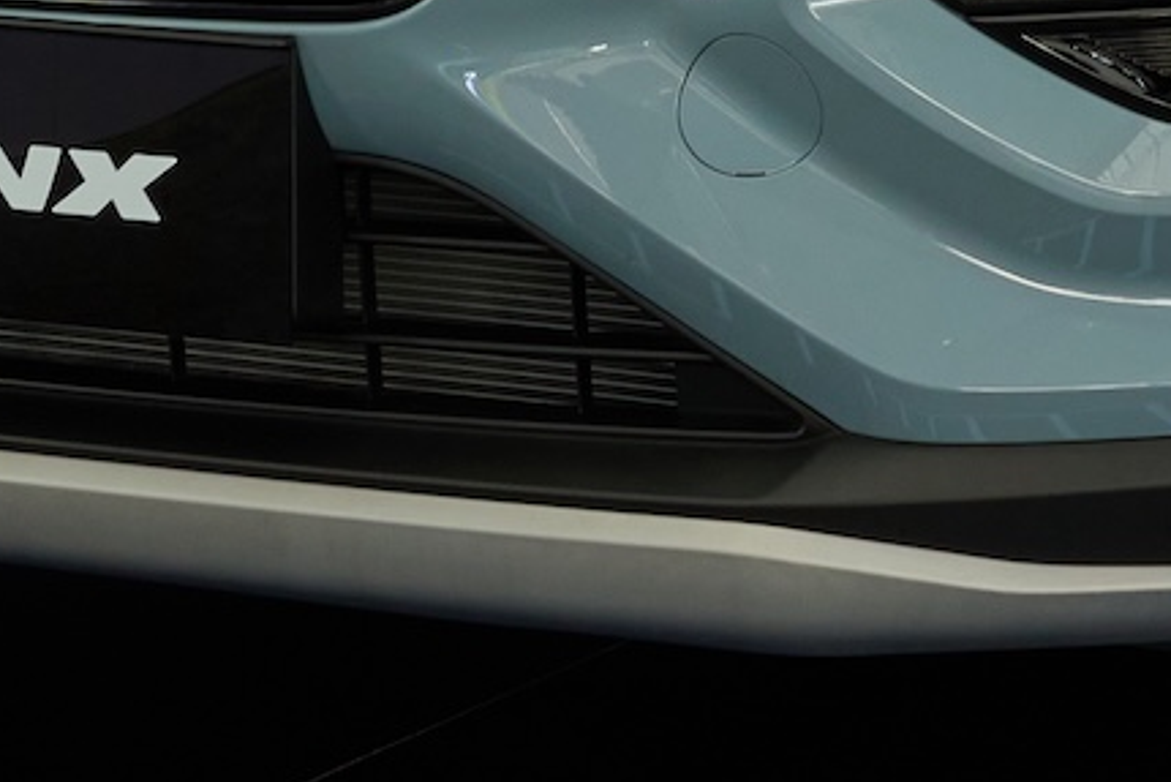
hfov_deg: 11.8
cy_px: -564
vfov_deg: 7.7
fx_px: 5661
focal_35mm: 174
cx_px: 787
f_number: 5
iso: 400
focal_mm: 26
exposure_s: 1/160
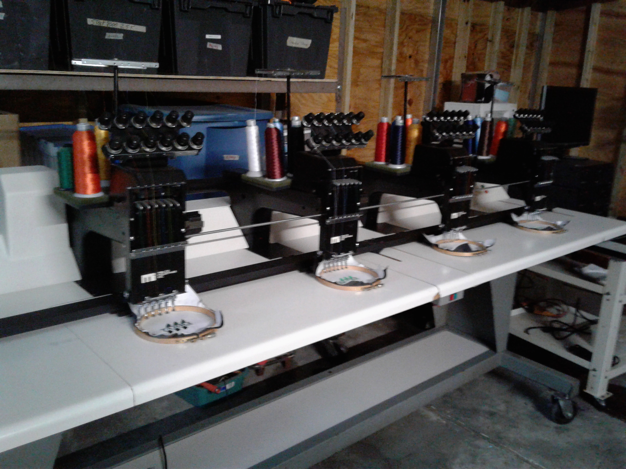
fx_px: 597
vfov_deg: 42.9
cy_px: 234
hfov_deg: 55.4
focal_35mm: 33
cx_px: 313
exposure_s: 1/8
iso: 400
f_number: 2.2
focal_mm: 3.3
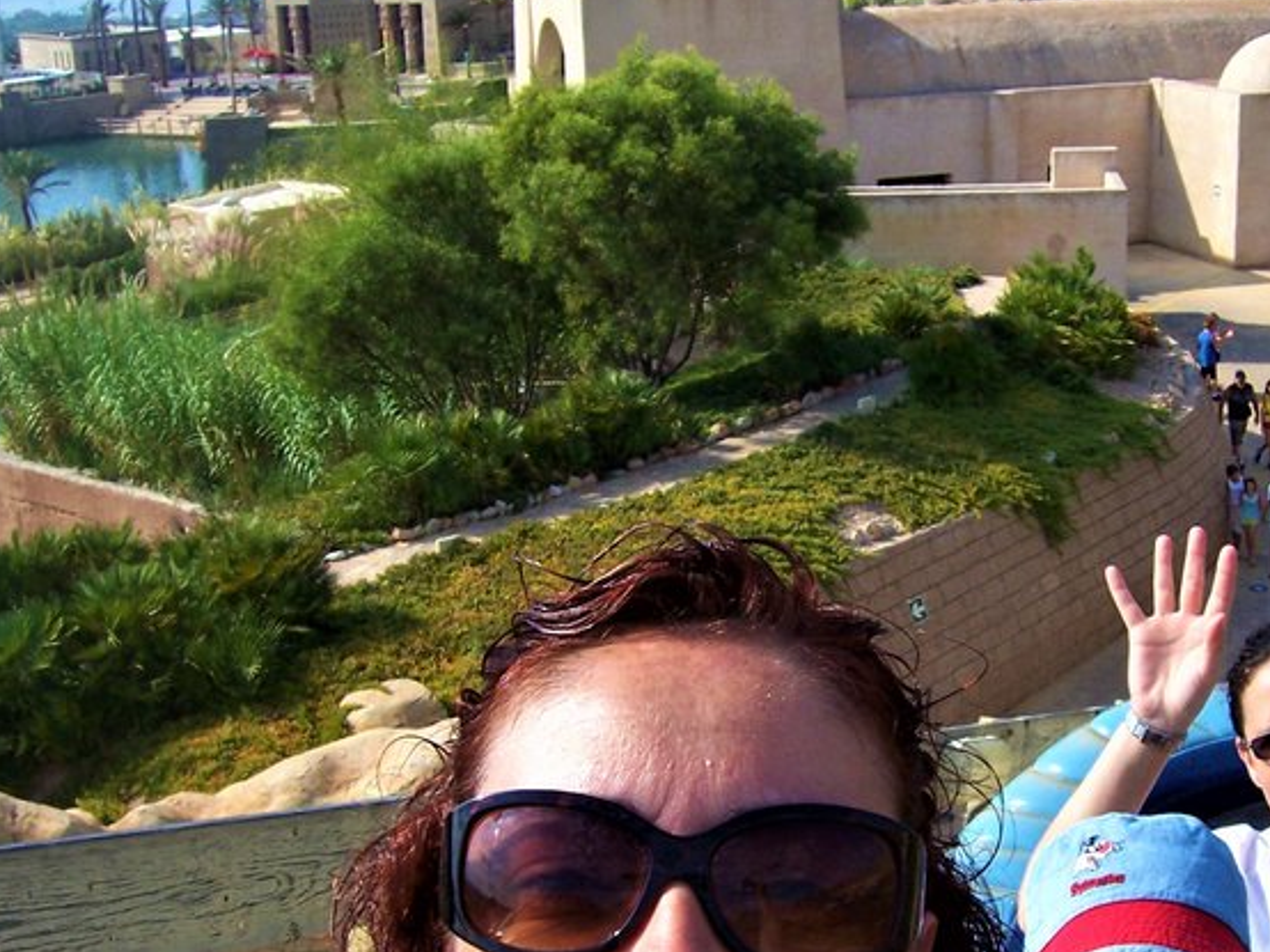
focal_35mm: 52
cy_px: 656
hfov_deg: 36.4
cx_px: 873
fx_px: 1907
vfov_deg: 27.8
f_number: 4.8
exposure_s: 1/350
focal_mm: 6
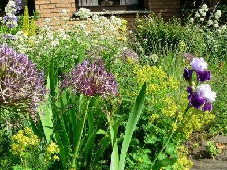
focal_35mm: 41
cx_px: 116
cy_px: 93
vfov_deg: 35.1
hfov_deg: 45.8
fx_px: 269
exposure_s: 1/320
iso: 80
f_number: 4
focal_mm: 6
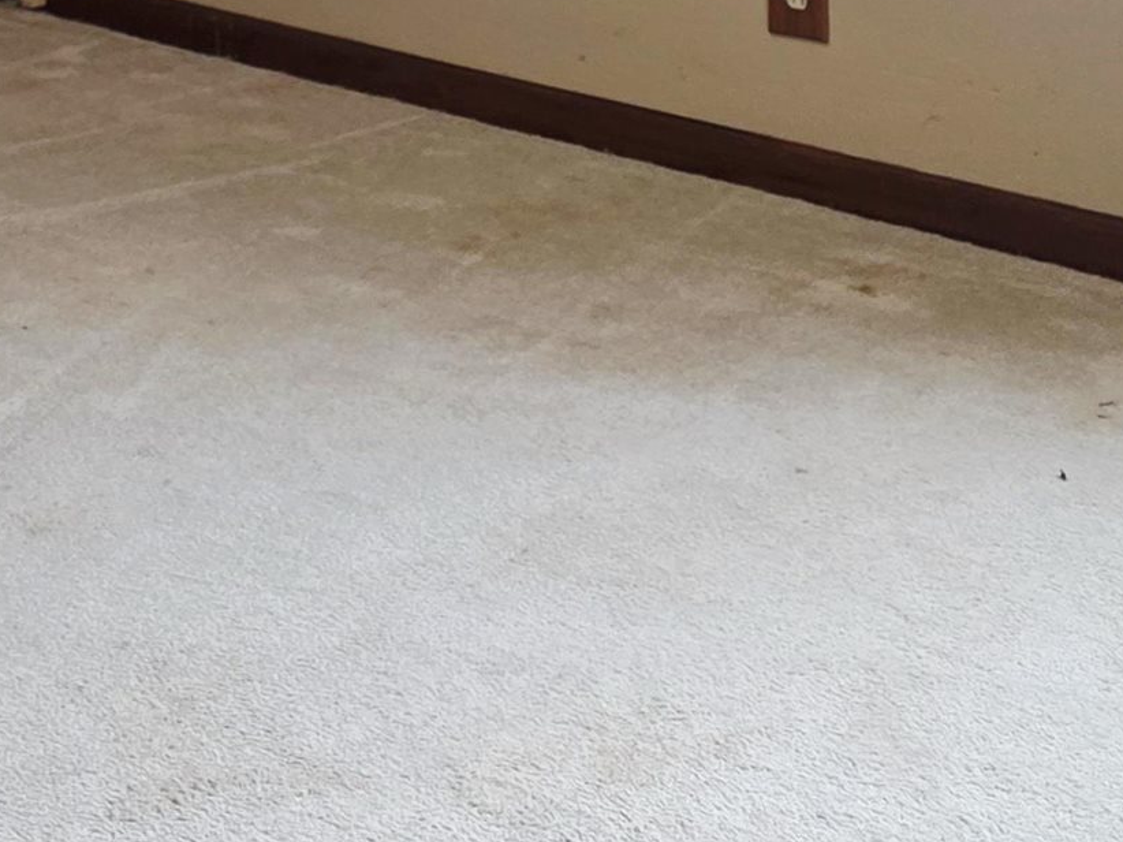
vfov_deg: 15.6
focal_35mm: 86
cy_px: -480
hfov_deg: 21.6
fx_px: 2789
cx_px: -104
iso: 320
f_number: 1.7
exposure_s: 1/120
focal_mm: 6.3
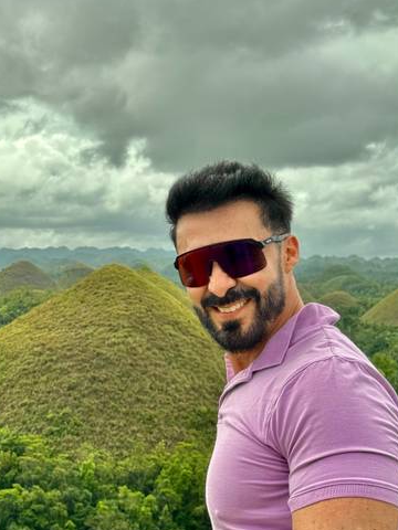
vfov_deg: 30.3
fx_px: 981
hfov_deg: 22.9
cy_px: 272
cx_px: 182
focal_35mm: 64
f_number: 1.78
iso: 64
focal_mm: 6.76
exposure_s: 1/2331
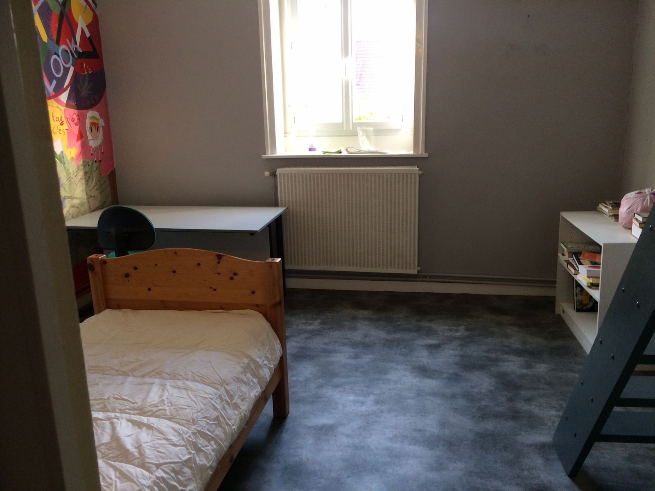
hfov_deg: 61.7
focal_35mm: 29
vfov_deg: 48.2
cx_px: 328
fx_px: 549
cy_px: 246
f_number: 2.2
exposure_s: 1/33
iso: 80
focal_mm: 4.15
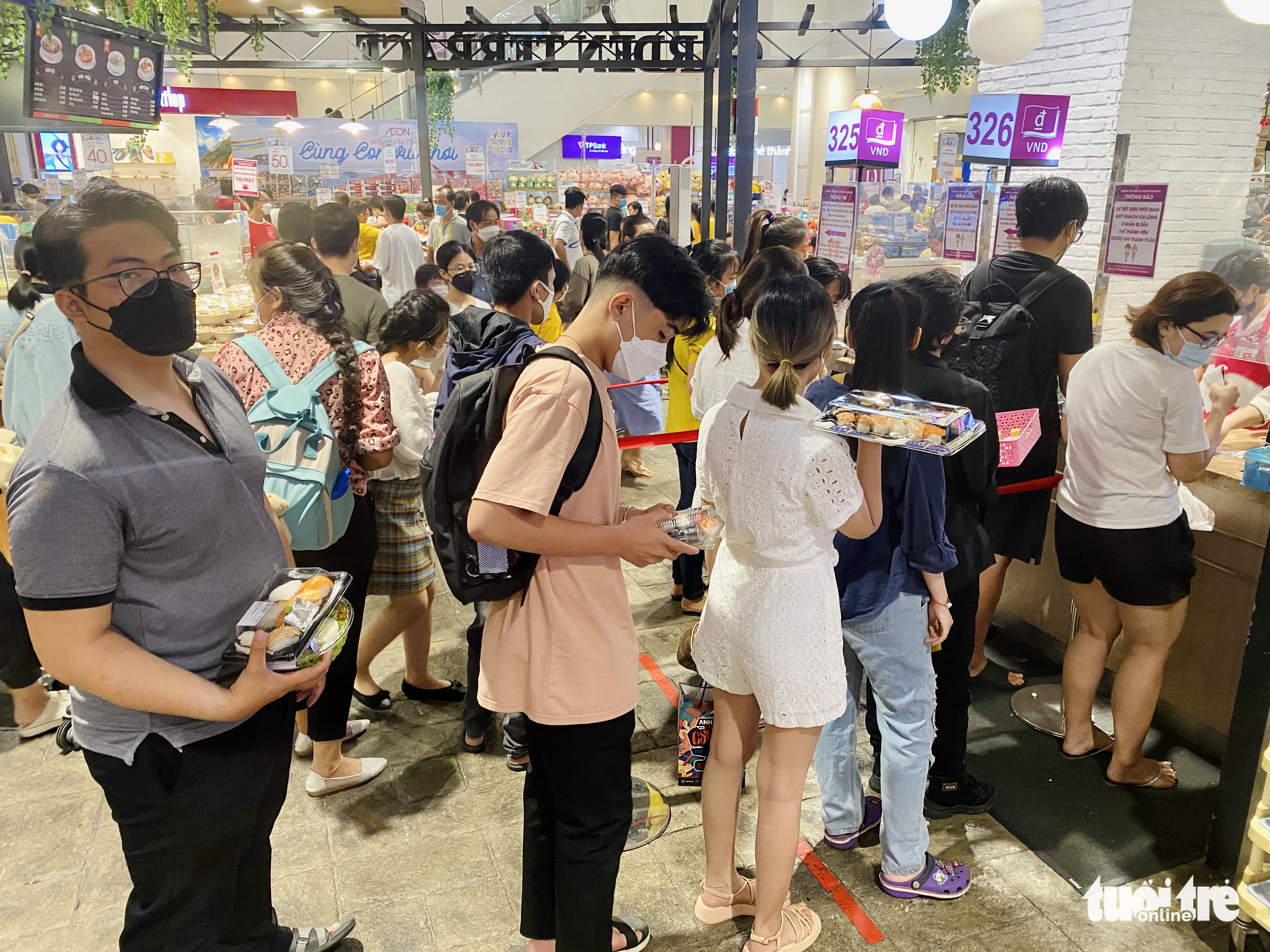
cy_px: 476
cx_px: 635
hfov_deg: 67.3
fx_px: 954
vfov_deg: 53.1
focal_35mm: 26
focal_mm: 4.25
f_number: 1.8
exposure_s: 1/50
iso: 200
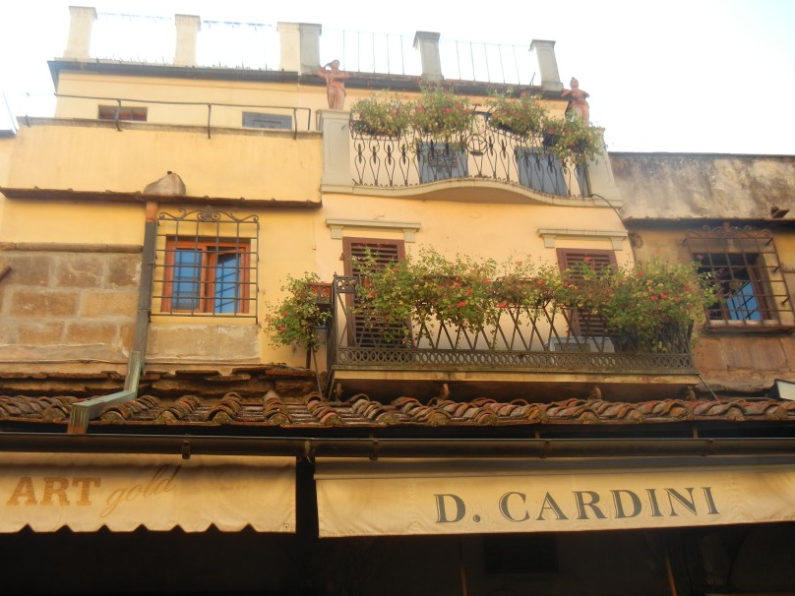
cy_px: 343
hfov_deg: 48.9
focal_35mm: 38
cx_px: 368
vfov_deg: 37.6
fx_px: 873
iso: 160
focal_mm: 5.4
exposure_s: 1/228
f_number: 3.5
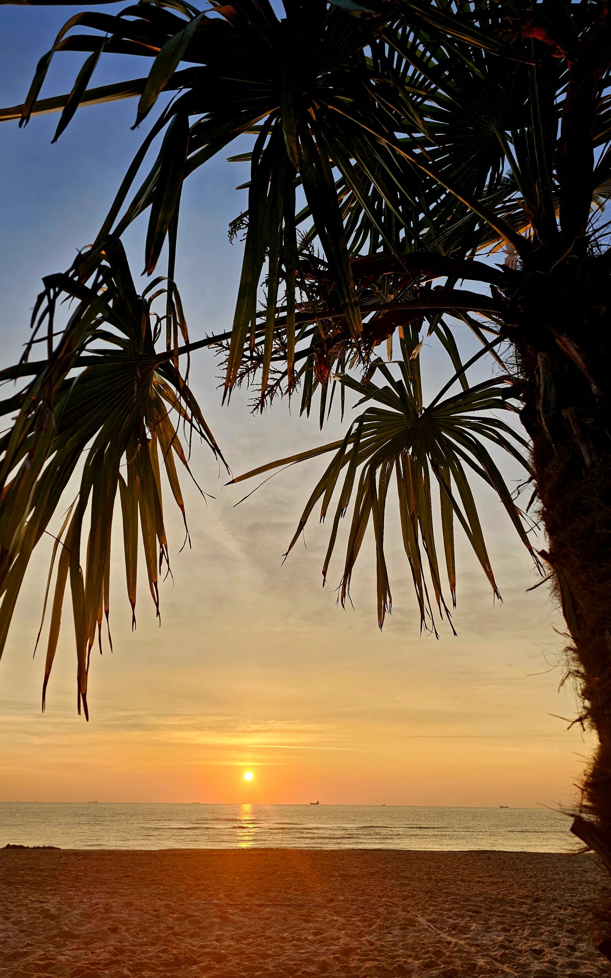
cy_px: 494
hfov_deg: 49.3
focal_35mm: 25
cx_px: 298
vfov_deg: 72.6
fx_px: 666
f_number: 1.7
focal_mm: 6.3
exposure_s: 1/244
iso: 10
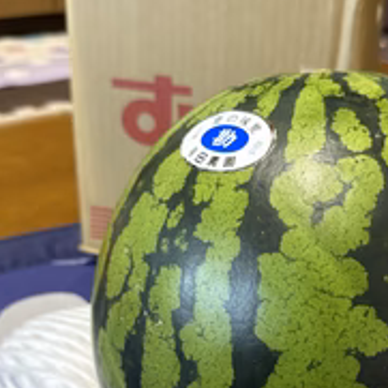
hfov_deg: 35.9
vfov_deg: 35.3
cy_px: 292
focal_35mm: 47
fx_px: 596
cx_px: 240
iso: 250
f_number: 1.78
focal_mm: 6.86
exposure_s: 1/60
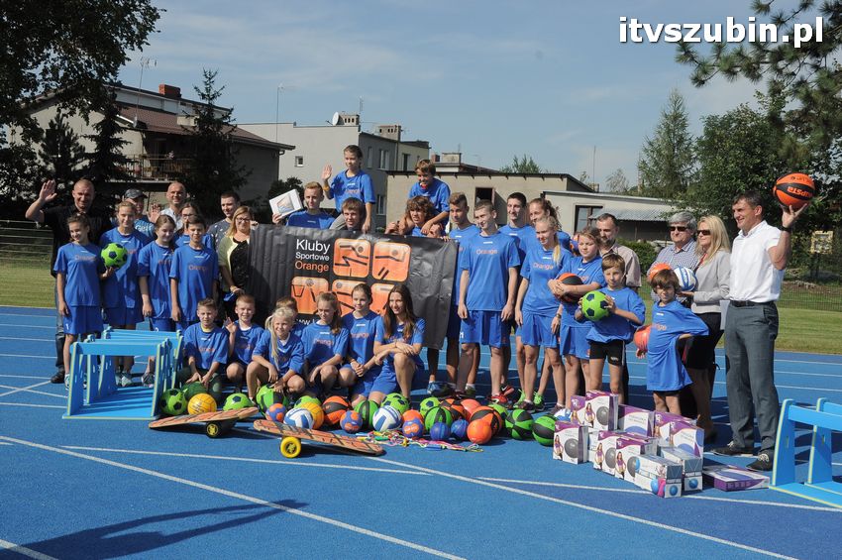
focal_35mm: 39
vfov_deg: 34.1
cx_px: 421
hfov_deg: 49.6
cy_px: 280
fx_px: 911
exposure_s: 1/500
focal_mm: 26
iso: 400
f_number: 11
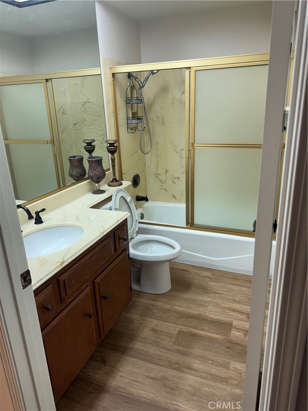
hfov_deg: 56.8
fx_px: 285
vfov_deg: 71.6
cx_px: 154
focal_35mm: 24
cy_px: 206
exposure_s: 1/120
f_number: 1.78
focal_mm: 6.76
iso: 160
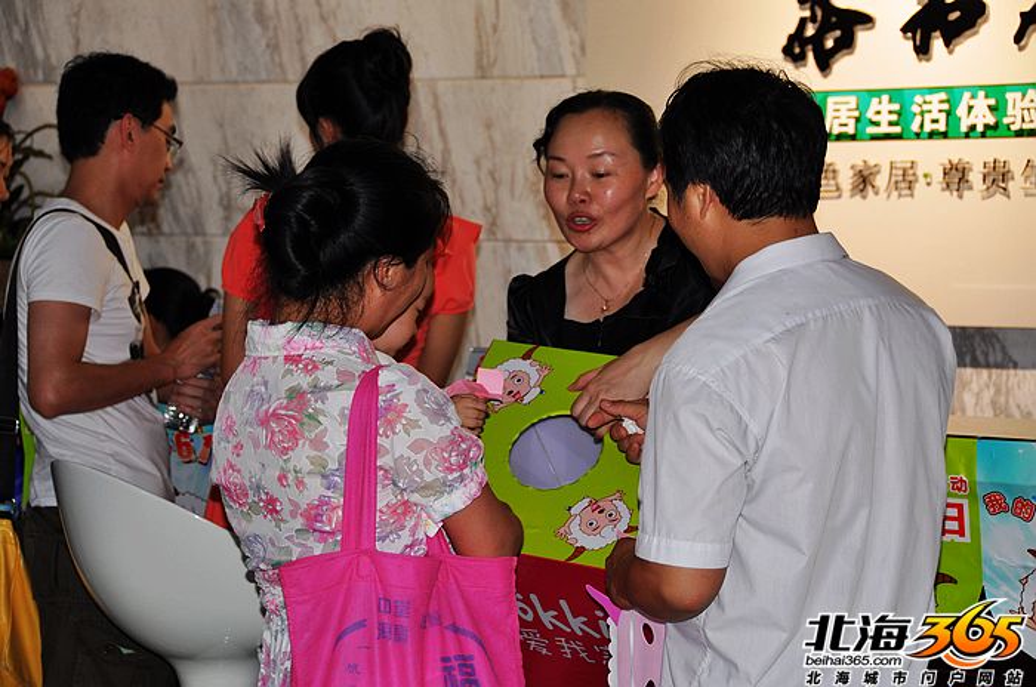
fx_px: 2413
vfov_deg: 16.2
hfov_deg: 24.2
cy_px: 344
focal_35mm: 84
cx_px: 518
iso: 250
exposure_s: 1/60
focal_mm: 56
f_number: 4.8
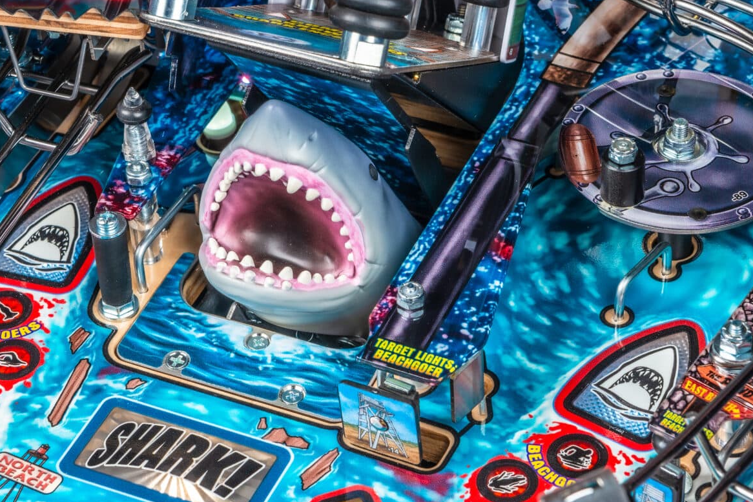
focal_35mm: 123
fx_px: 2573
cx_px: 359
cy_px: 177
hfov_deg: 16.6
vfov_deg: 11.1
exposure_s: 1/125
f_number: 13
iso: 200
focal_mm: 70
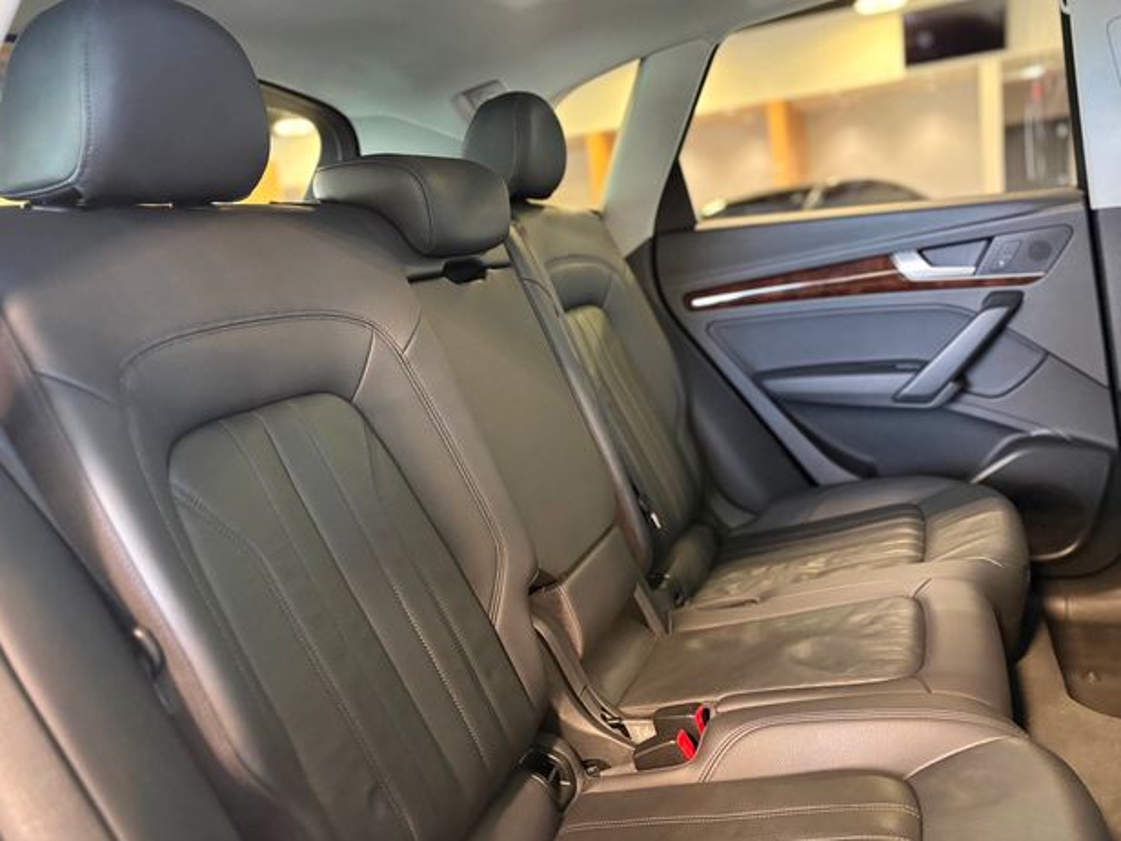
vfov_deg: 51.3
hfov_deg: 65.3
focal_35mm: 27
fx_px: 874
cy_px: 408
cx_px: 568
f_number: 1.6
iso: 500
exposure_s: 1/30
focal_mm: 5.96
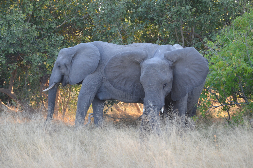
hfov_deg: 14.0
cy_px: 84
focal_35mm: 147
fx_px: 1031
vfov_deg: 9.3
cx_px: 126
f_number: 5
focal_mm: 98
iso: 400
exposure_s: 1/100
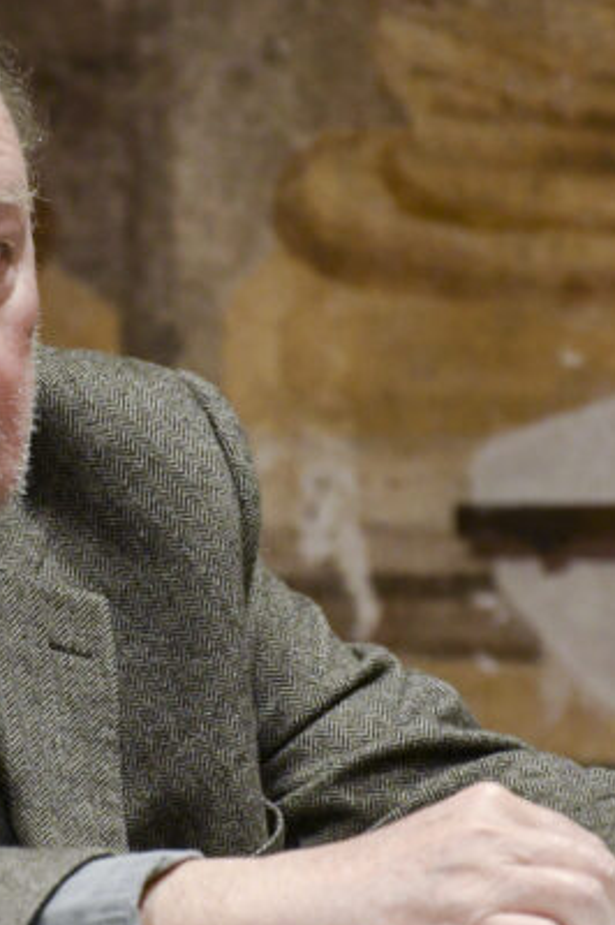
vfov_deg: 3.3
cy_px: 493
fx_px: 16273
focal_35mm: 634
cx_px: 111
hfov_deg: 2.2
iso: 3200
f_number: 5.6
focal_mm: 220
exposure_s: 1/200
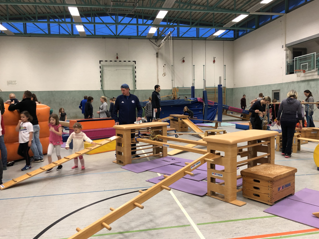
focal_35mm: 29
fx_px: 267
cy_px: 122
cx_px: 159
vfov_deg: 48.2
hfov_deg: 61.7
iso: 64
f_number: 1.8
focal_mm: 3.99
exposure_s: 1/17
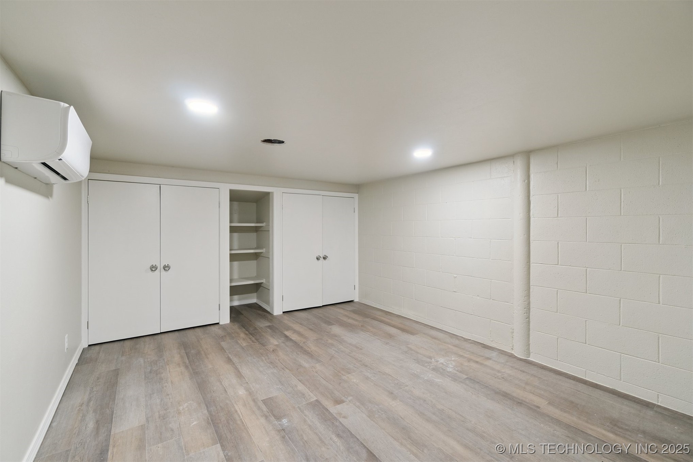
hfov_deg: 100.4
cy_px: 231
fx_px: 289
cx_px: 346
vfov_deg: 77.3
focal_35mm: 15
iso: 200
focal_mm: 10
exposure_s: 1/13
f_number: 6.3
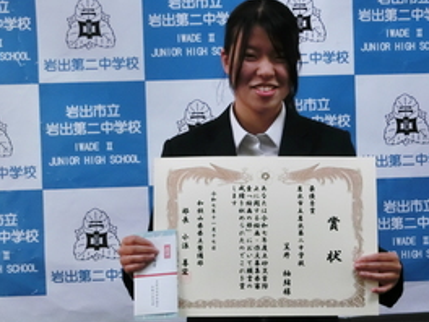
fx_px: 880
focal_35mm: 71
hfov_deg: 27.4
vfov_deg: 20.7
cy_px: 185
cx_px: 247
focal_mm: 9.3
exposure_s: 1/250
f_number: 4.7
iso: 800
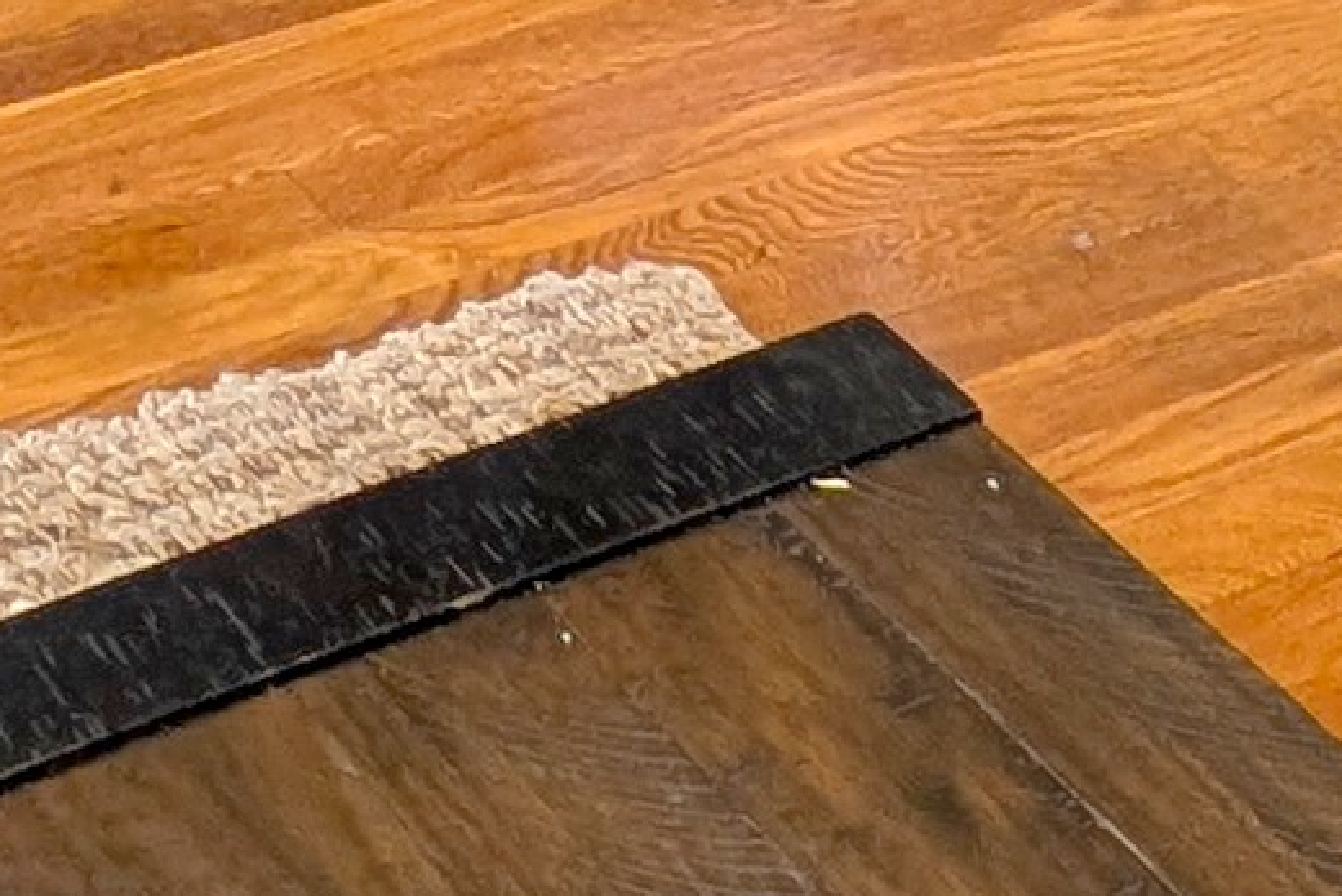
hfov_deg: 19.2
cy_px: -2373
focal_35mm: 98
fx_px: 3654
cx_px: -418
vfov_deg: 8.8
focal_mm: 2.23
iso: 52
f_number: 1.95
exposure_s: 1/60
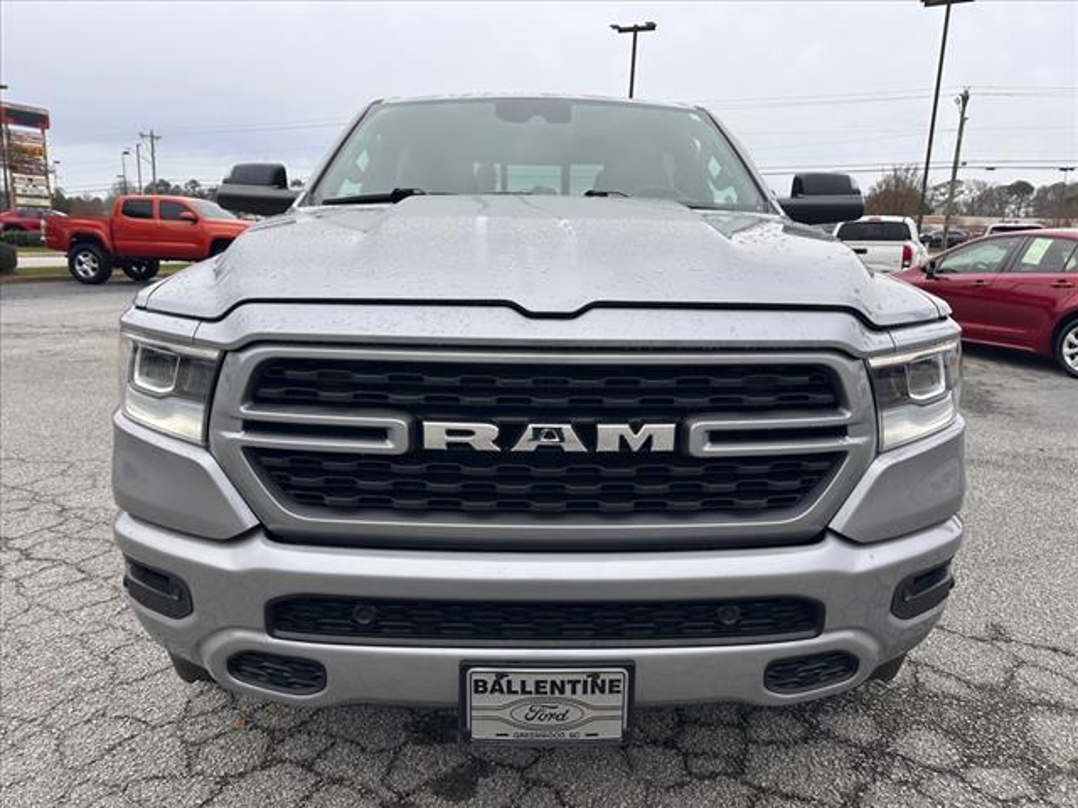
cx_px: 539
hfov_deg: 71.6
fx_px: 747
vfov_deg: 56.8
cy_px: 404
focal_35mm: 24
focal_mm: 6.86
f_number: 1.78
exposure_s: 1/1357
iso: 80
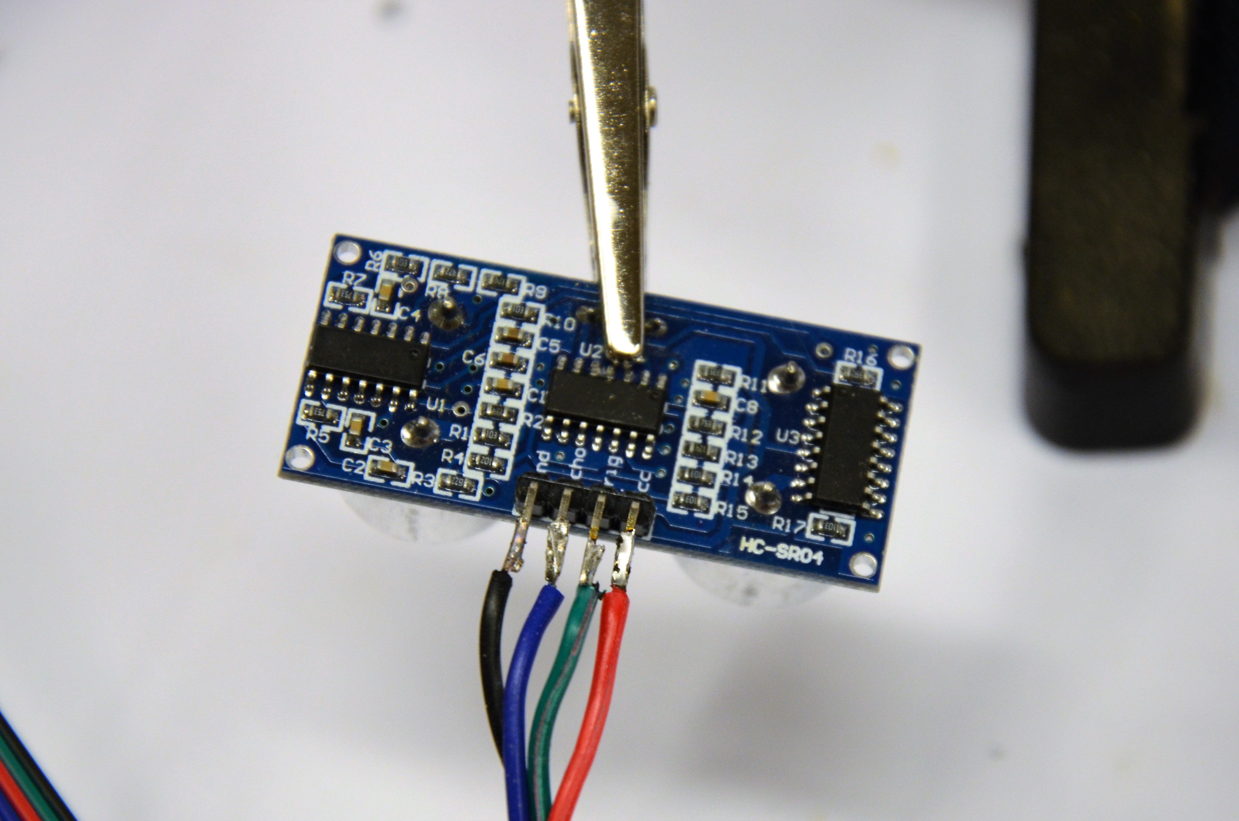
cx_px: 620
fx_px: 5409
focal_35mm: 158
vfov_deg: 8.7
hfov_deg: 13.1
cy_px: 410
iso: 1000
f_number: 5.6
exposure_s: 1/80
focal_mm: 105
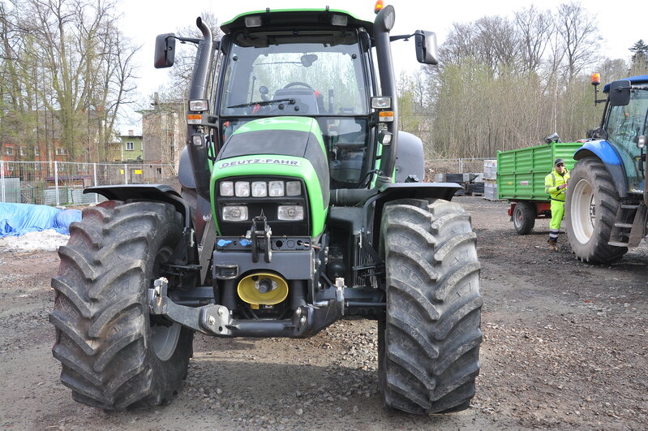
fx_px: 593
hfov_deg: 57.3
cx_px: 324
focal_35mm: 33
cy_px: 216
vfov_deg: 39.9
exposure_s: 1/320
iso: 640
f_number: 9
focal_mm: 22
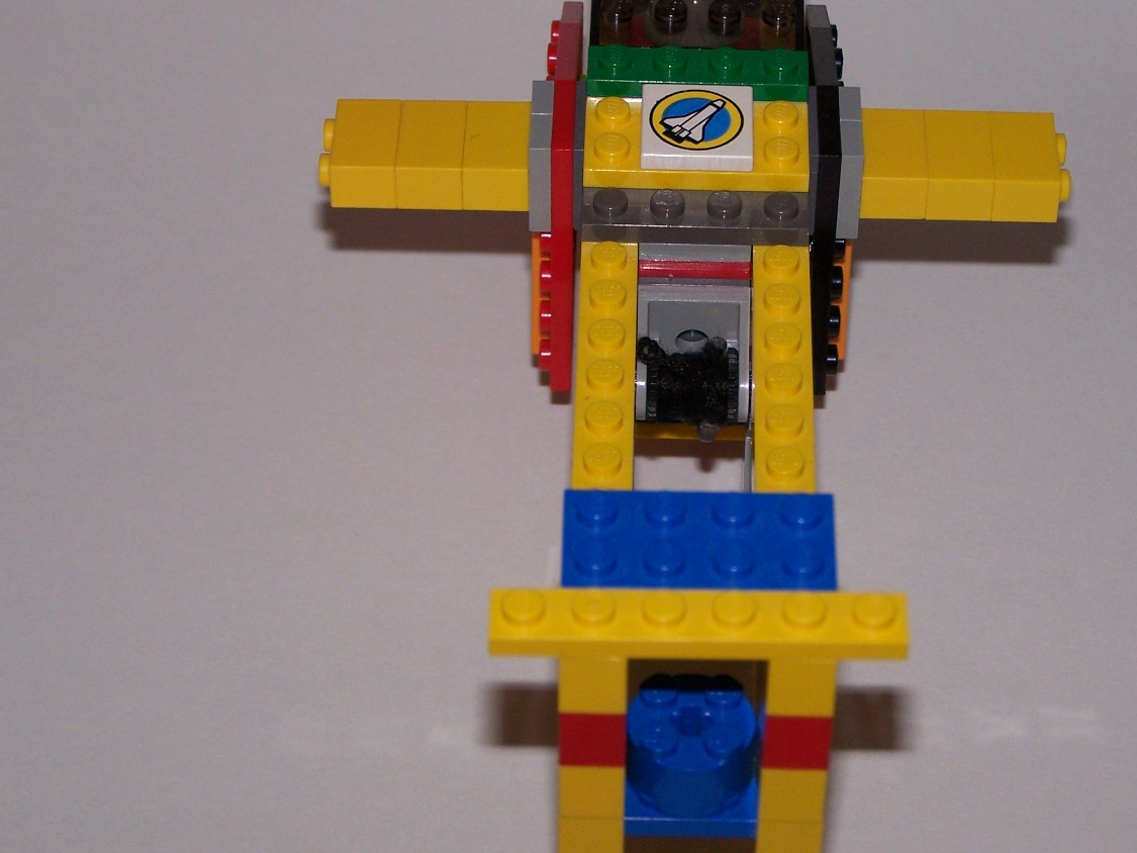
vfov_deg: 13.6
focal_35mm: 109
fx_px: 3581
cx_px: 700
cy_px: 395
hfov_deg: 18.0
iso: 80
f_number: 3.2
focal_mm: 13.7
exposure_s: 1/80
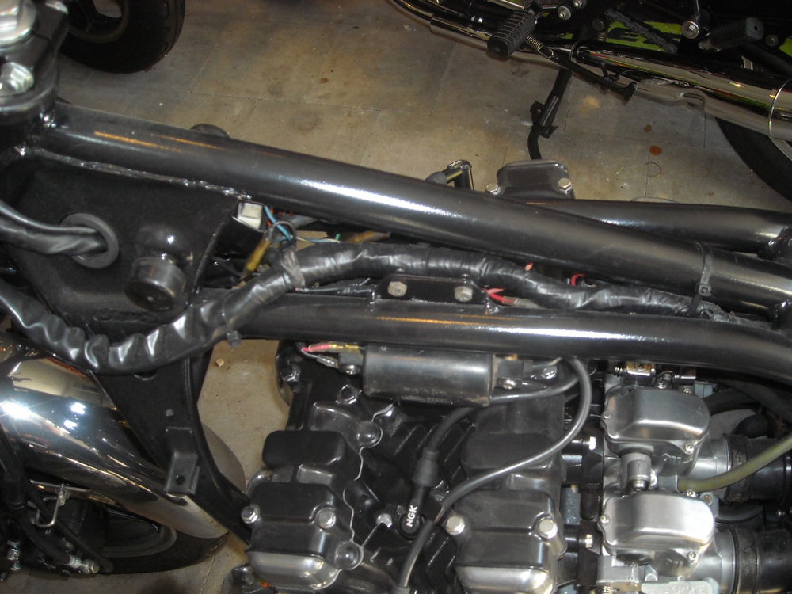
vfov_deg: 40.7
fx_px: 801
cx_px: 396
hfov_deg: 52.6
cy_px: 297
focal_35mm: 35
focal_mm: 5.7
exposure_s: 1/60
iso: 200
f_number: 2.8
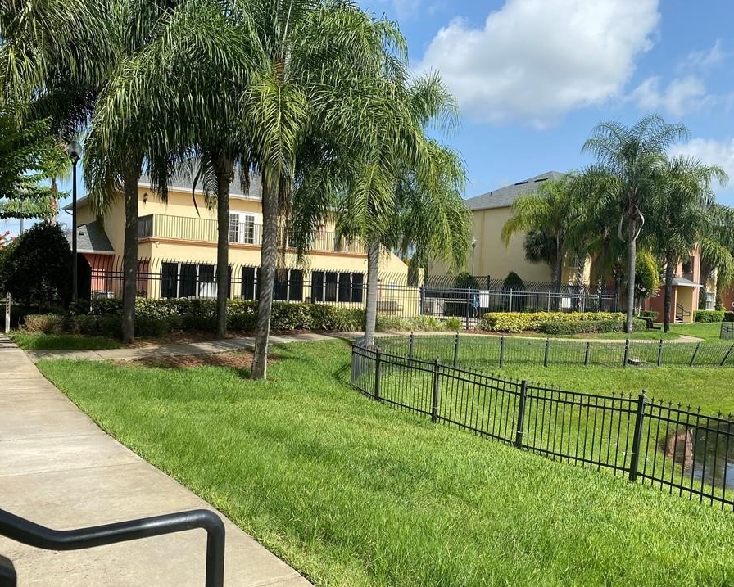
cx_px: 389
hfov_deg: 60.4
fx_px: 630
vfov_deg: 50.0
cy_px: 307
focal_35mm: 29
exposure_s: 1/2183
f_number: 1.8
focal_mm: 4.25
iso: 32
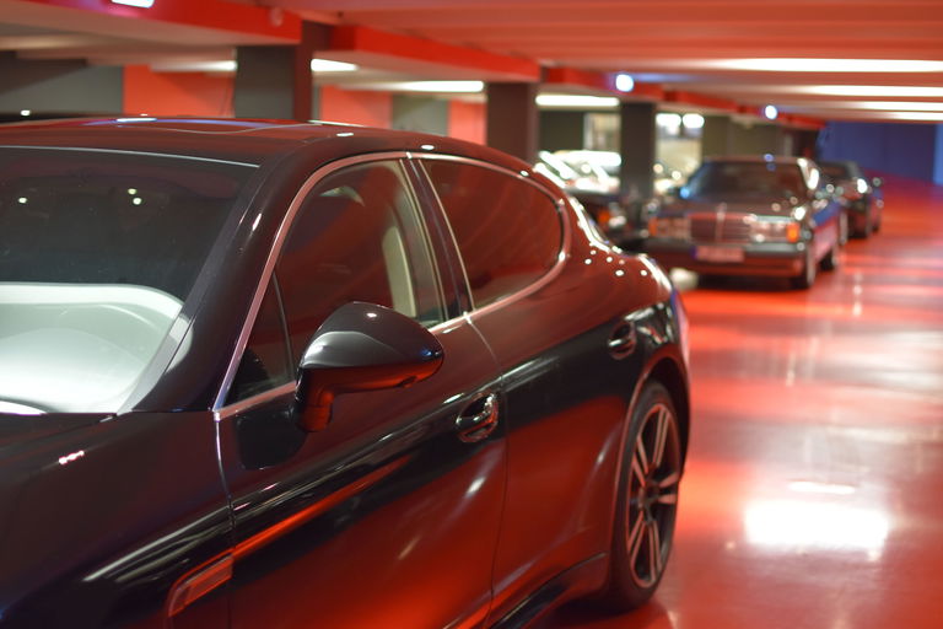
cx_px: 472
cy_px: 314
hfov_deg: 37.9
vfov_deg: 25.8
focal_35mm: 52
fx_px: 1375
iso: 800
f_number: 2
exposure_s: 1/60
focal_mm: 35
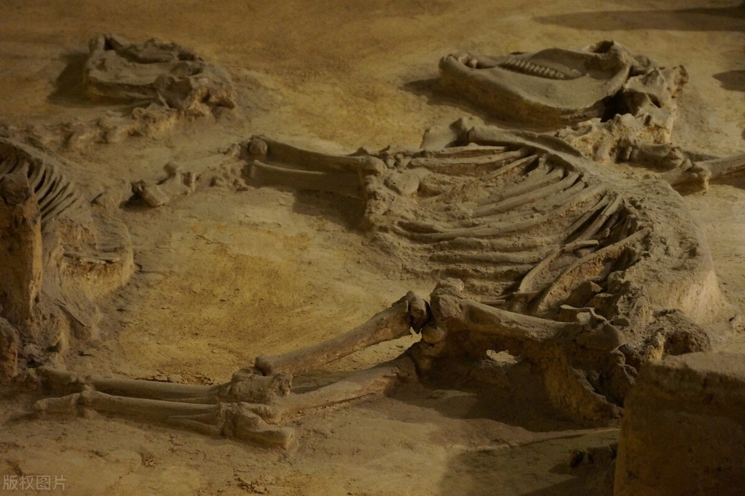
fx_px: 3722
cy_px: 248
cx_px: 372
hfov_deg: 11.4
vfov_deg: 7.6
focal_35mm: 180
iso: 3200
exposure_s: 1/25
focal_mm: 120
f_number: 5.6
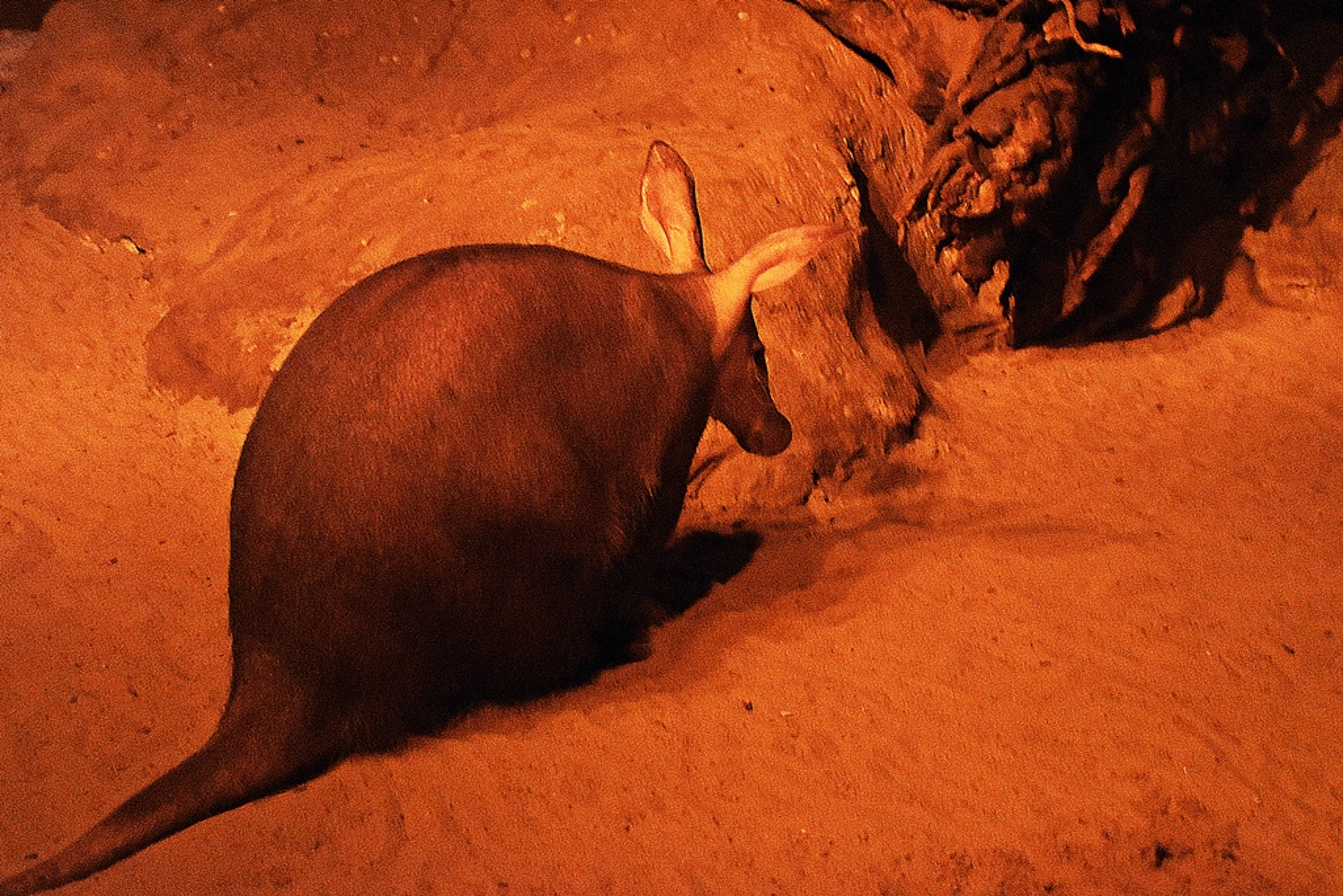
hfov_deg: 31.9
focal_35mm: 63
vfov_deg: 21.6
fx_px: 2350
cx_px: 672
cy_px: 448
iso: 6400
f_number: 4.5
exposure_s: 1/3
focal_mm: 42
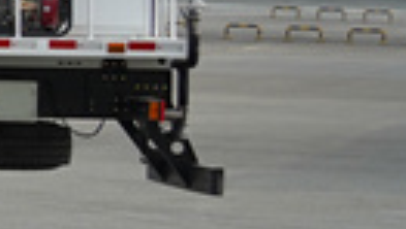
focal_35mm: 325
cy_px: -11
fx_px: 3502
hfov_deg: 6.1
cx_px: -790
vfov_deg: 3.7
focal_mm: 51
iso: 500
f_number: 3.5
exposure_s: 1/4000
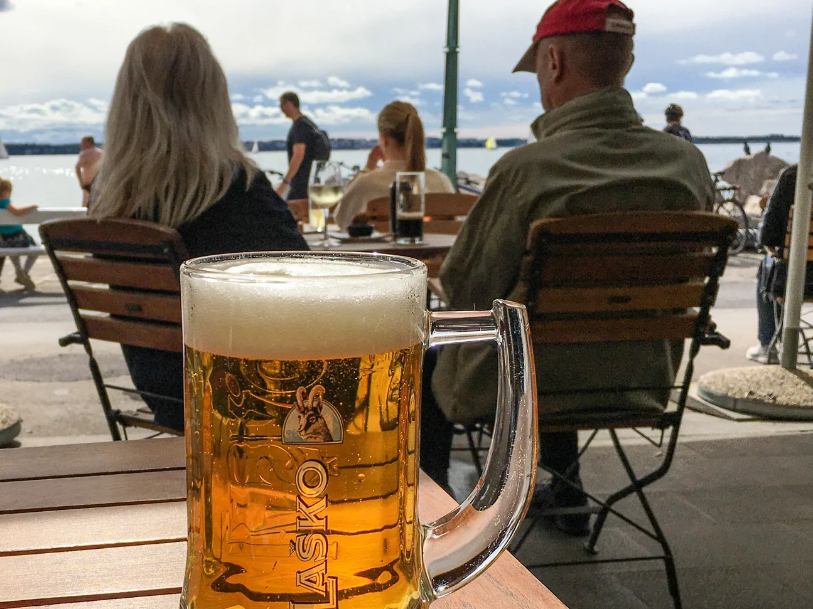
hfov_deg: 43.4
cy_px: 366
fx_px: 1010
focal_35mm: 43
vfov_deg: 33.5
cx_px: 296
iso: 25
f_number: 2.2
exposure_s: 1/3000
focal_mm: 4.15
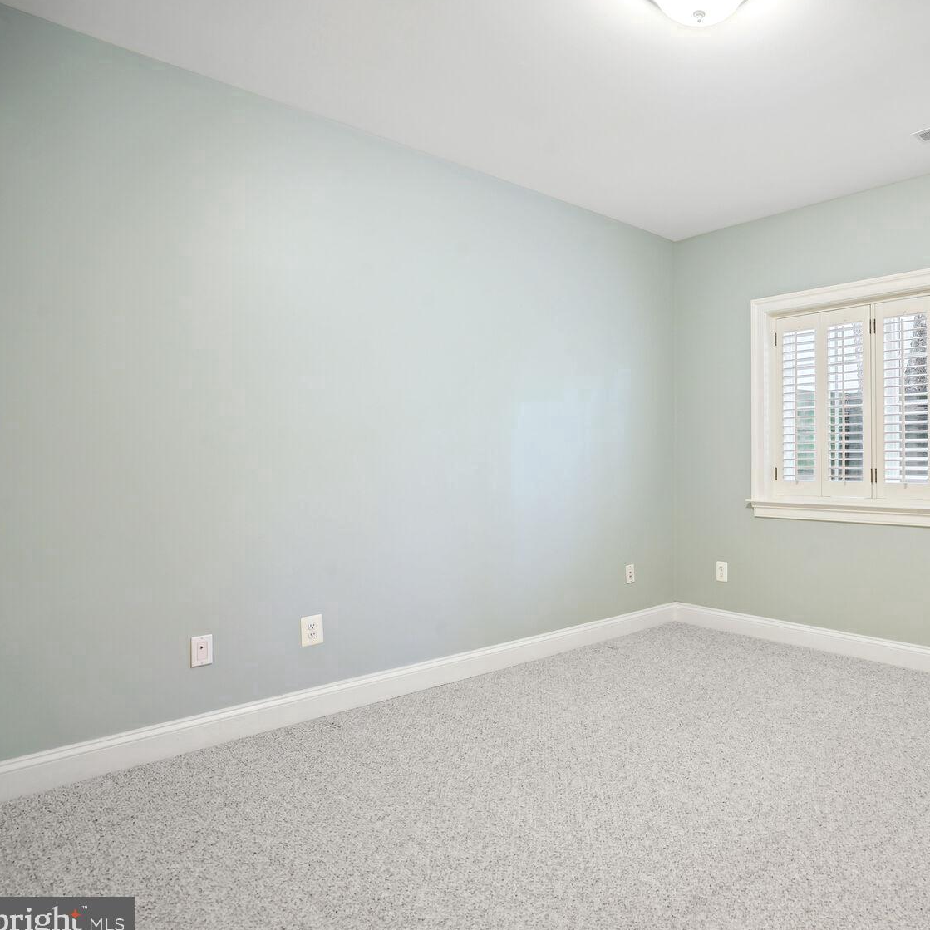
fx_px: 638
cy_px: 469
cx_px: 697
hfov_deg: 67.6
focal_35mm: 21
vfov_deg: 72.1
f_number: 8
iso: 200
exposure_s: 1/8
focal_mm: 16
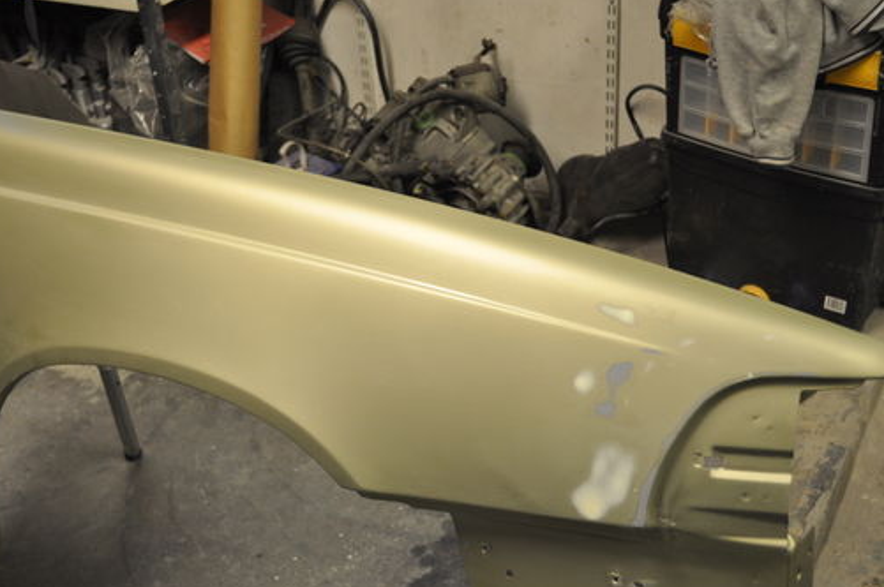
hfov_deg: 42.7
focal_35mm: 46
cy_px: 295
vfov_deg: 29.2
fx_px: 1128
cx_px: 379
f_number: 4
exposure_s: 1/60
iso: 720
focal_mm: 24
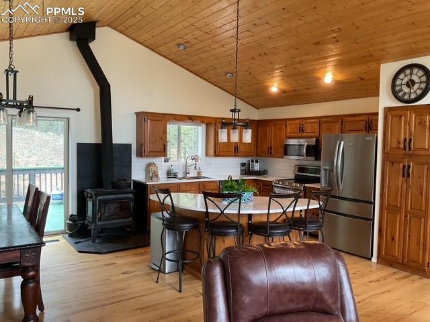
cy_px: 161
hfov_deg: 61.7
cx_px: 215
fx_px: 360
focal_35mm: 29
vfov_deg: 48.2
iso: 80
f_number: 1.8
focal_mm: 3
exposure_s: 1/60
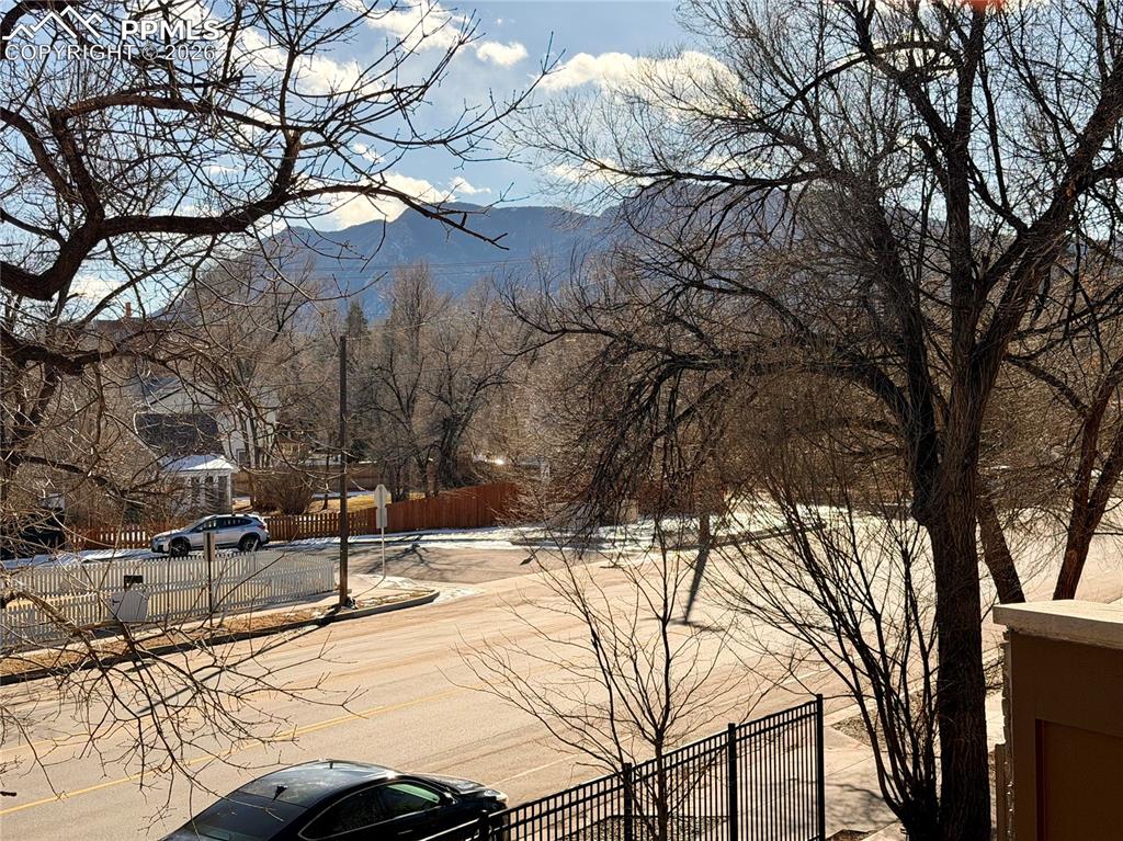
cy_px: 420
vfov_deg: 30.2
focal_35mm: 48
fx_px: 1556
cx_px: 562
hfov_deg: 39.7
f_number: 1.78
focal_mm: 6.76
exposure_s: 1/4878
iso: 100
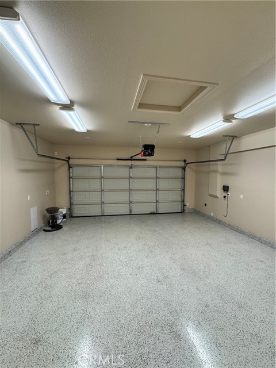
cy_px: 184
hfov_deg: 85.7
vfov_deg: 102.1
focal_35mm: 14
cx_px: 138
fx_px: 149
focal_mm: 2.22
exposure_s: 1/120
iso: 200
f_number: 2.2
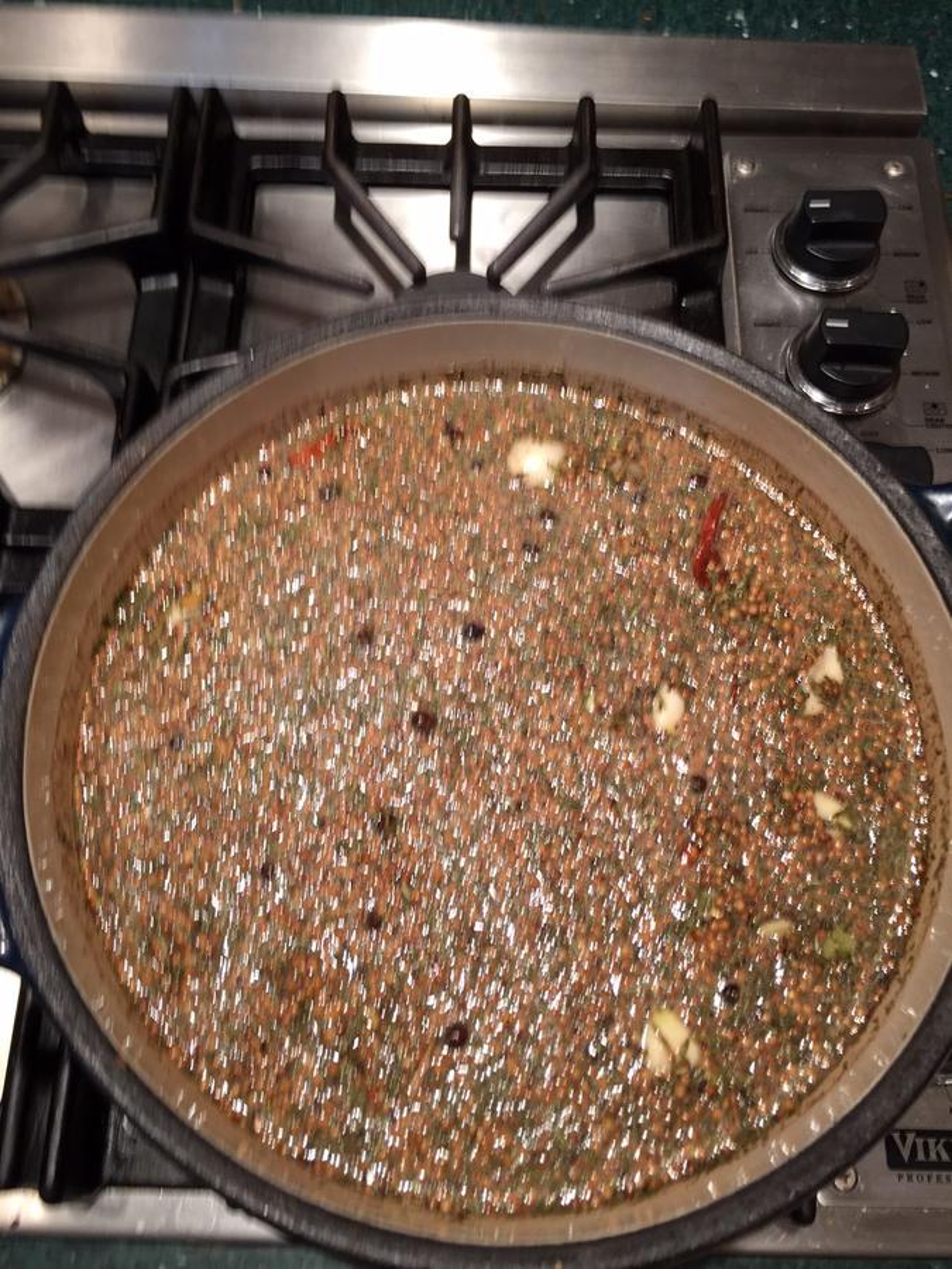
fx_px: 1063
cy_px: 634
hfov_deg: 48.2
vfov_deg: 61.7
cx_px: 476
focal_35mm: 29
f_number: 2.2
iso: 40
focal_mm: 4.15
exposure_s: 1/30
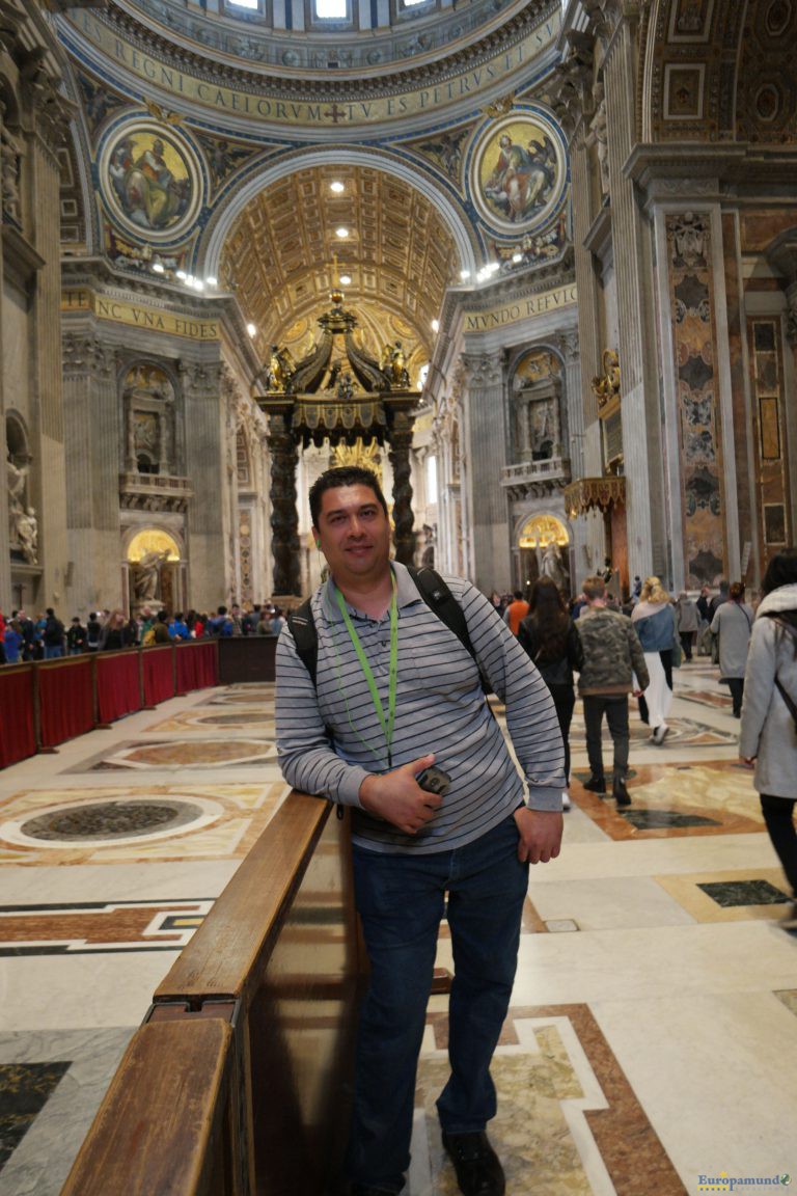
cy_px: 598
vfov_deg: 73.7
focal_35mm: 24
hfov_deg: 53.1
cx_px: 398
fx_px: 797
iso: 1250
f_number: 3.5
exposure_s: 1/30
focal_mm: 16
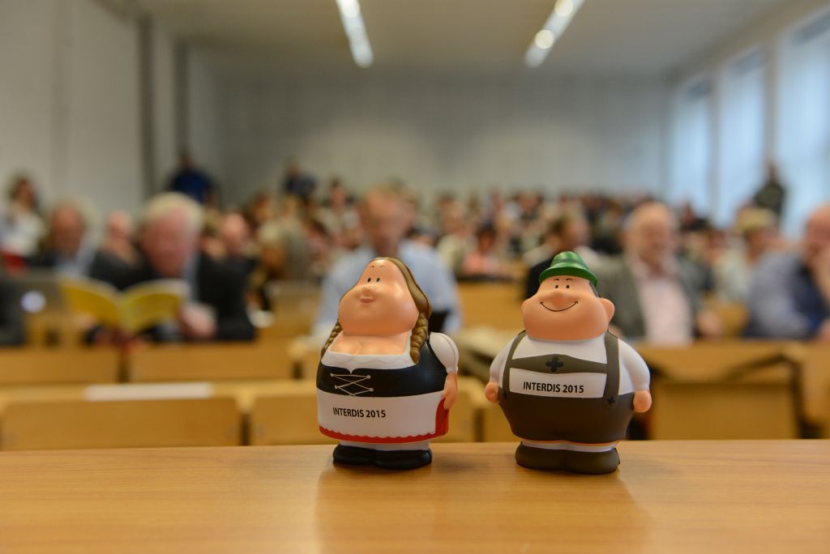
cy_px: 277
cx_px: 415
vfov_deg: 35.1
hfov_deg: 50.7
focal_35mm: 38
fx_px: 877
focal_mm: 38
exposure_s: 1/60
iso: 1000
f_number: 4.5
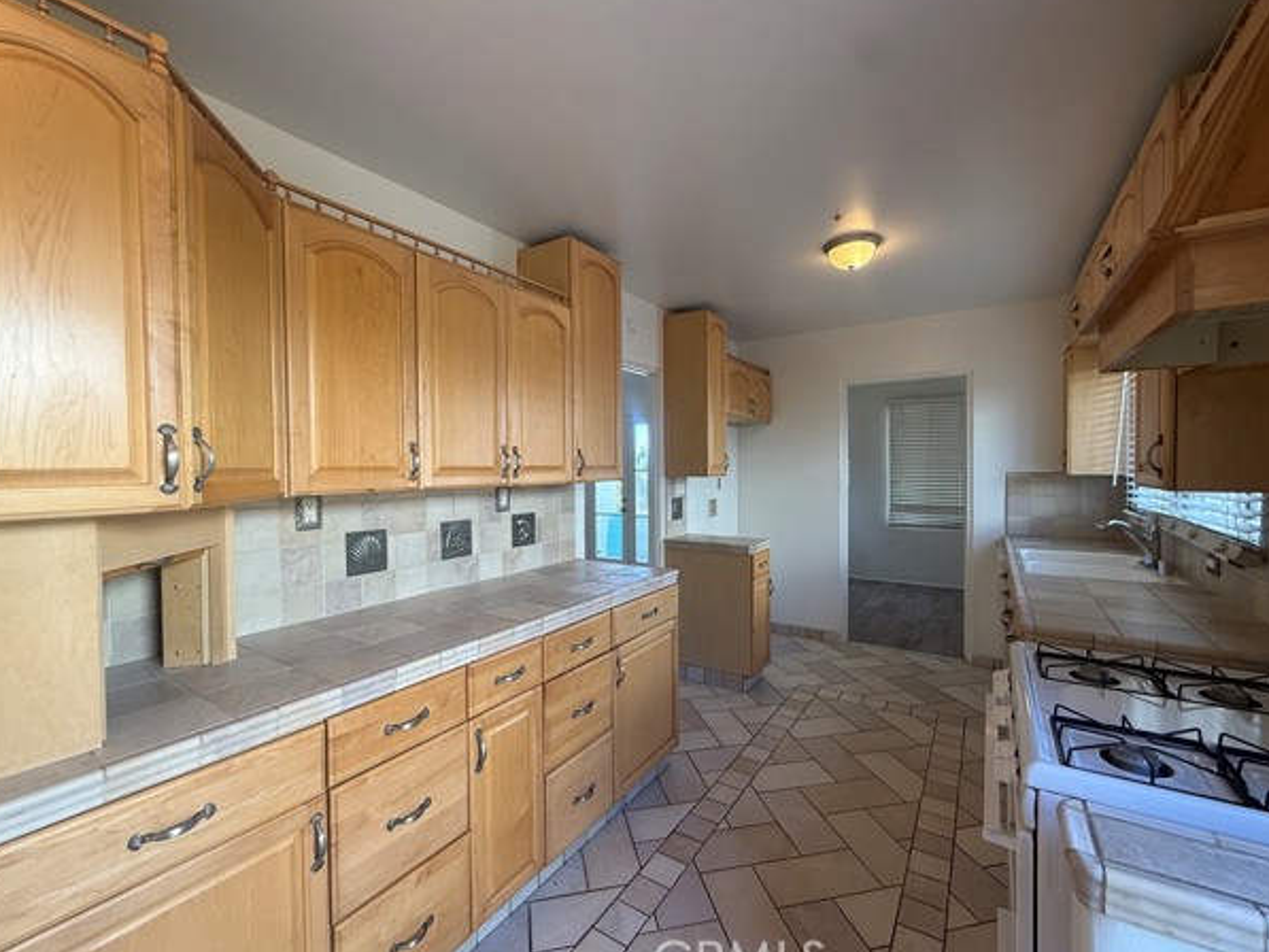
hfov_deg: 98.2
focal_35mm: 15
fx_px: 550
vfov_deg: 81.8
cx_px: 633
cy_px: 480
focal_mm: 2.22
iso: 100
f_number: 2.2
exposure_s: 1/120
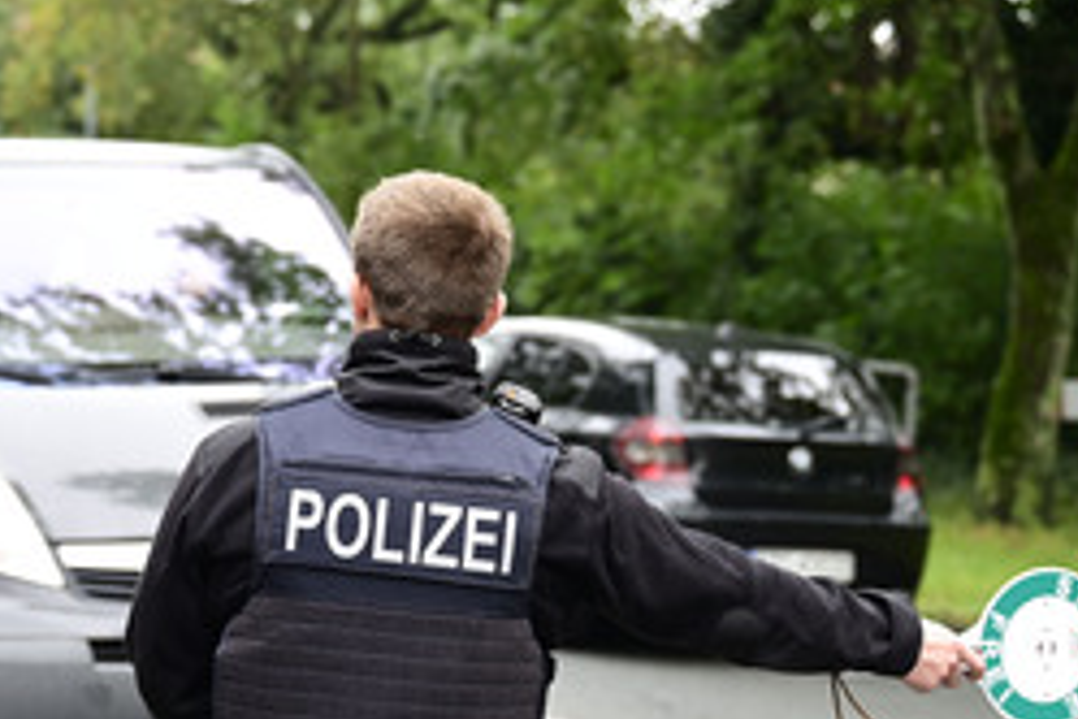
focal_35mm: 114
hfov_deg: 17.9
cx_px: 349
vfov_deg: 12.0
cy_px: 611
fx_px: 3413
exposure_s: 1/250
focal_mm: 63
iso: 500
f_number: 3.5
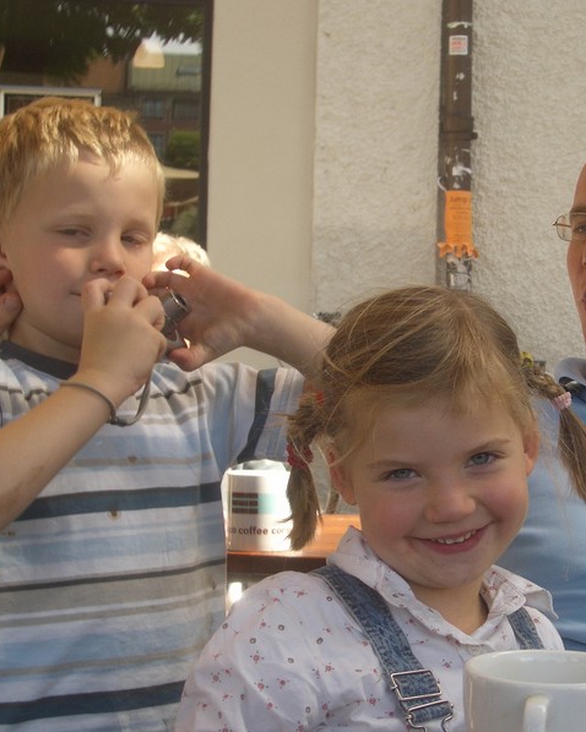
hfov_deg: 23.6
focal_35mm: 64
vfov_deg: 29.6
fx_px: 1388
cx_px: 440
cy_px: 366
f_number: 3.1
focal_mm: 8.2
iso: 50
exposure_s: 1/200
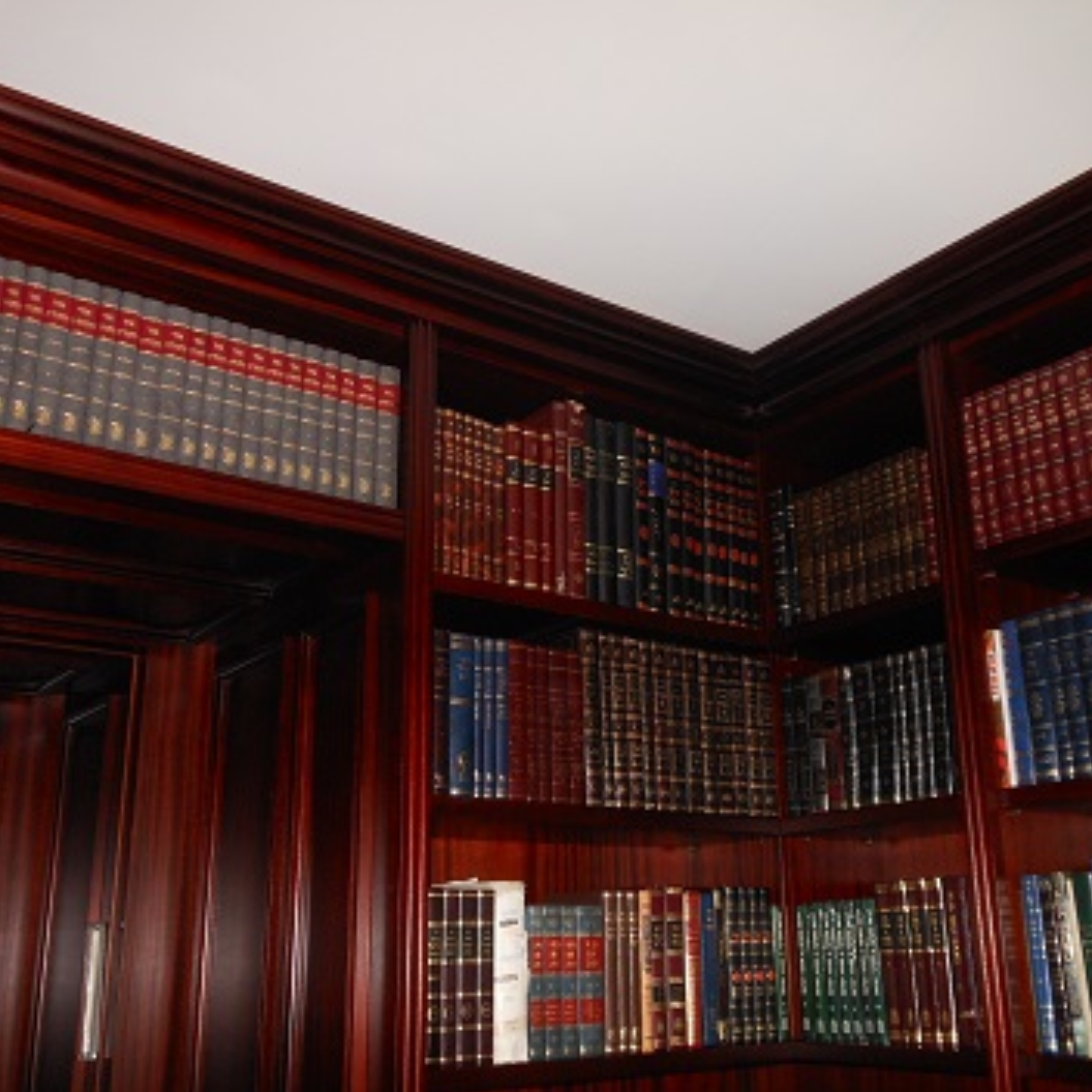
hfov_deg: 47.2
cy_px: 546
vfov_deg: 47.2
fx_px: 1249
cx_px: 577
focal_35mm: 35
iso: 200
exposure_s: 1/25
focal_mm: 5.2
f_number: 3.3
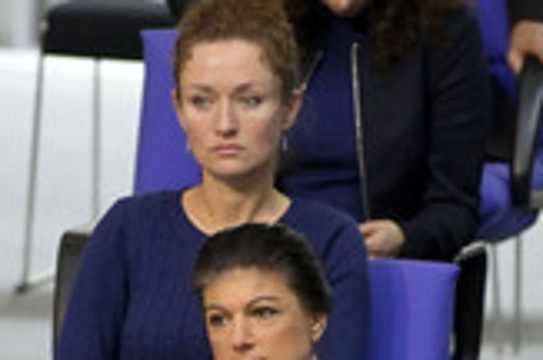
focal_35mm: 1383
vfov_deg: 1.0
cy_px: 493
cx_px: 252
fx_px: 20819
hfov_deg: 1.5
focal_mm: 500
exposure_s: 1/320
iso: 8000
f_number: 5.6
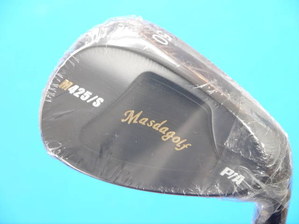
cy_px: 112
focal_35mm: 84
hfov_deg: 23.3
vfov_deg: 17.6
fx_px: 726
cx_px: 150
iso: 800
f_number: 5.6
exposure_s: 1/40
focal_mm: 42
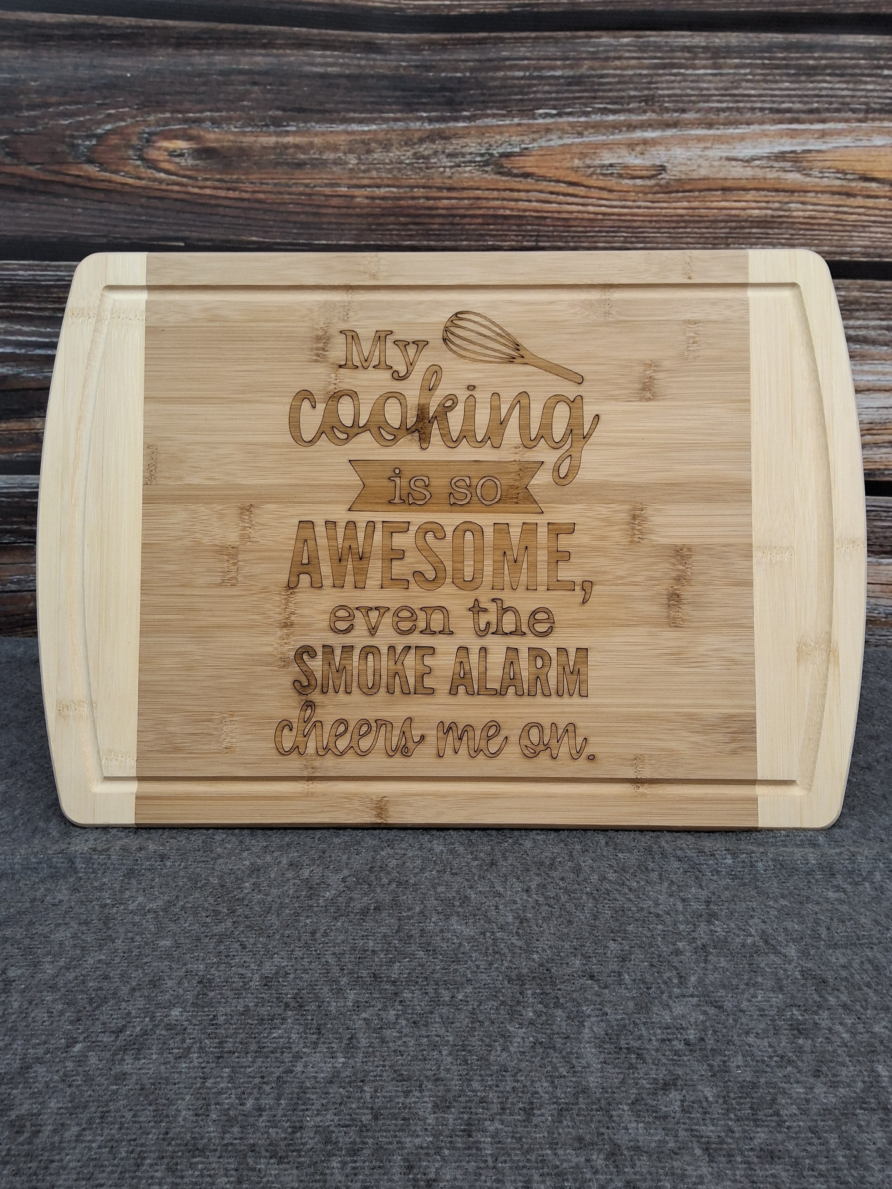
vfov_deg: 69.4
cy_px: 594
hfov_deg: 54.9
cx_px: 446
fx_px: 859
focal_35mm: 25
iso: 200
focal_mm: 3.08
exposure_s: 1/60.2
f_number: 2
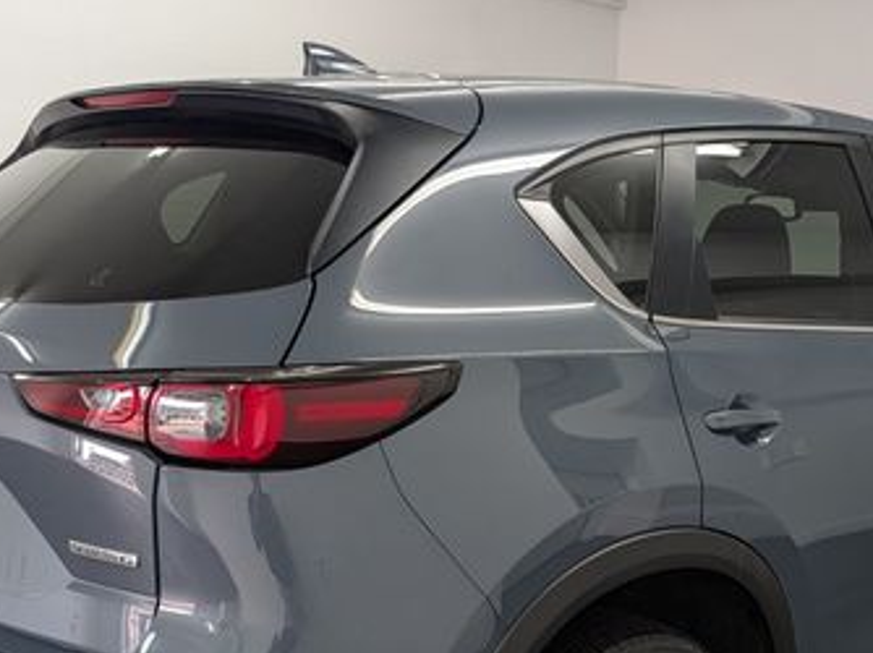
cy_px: 494
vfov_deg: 30.9
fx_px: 1159
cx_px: 502
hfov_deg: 41.2
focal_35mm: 46
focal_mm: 6.9
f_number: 1.68
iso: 112
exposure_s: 1/120
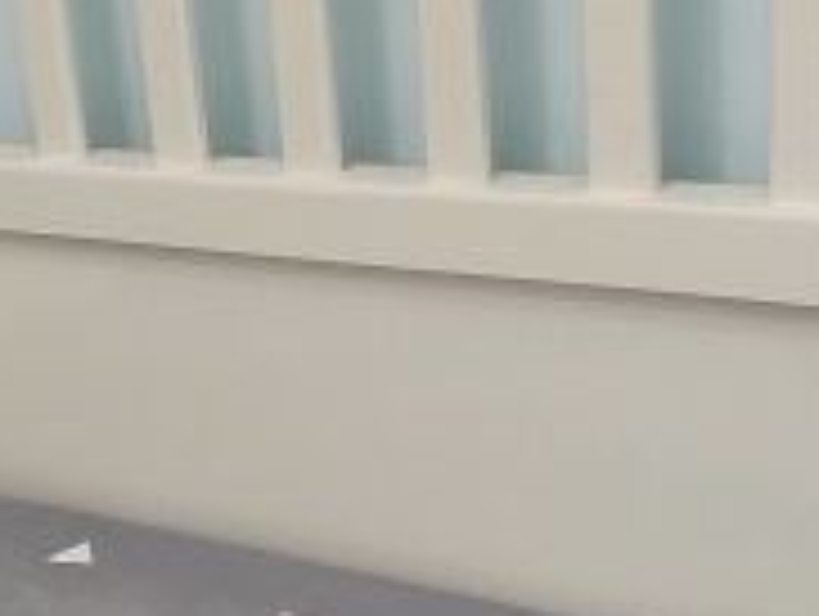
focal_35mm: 101
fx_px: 2393
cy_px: 1052
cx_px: -238
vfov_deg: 13.4
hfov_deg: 18.2
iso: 1794
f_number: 1.9
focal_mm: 5.52
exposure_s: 1/100
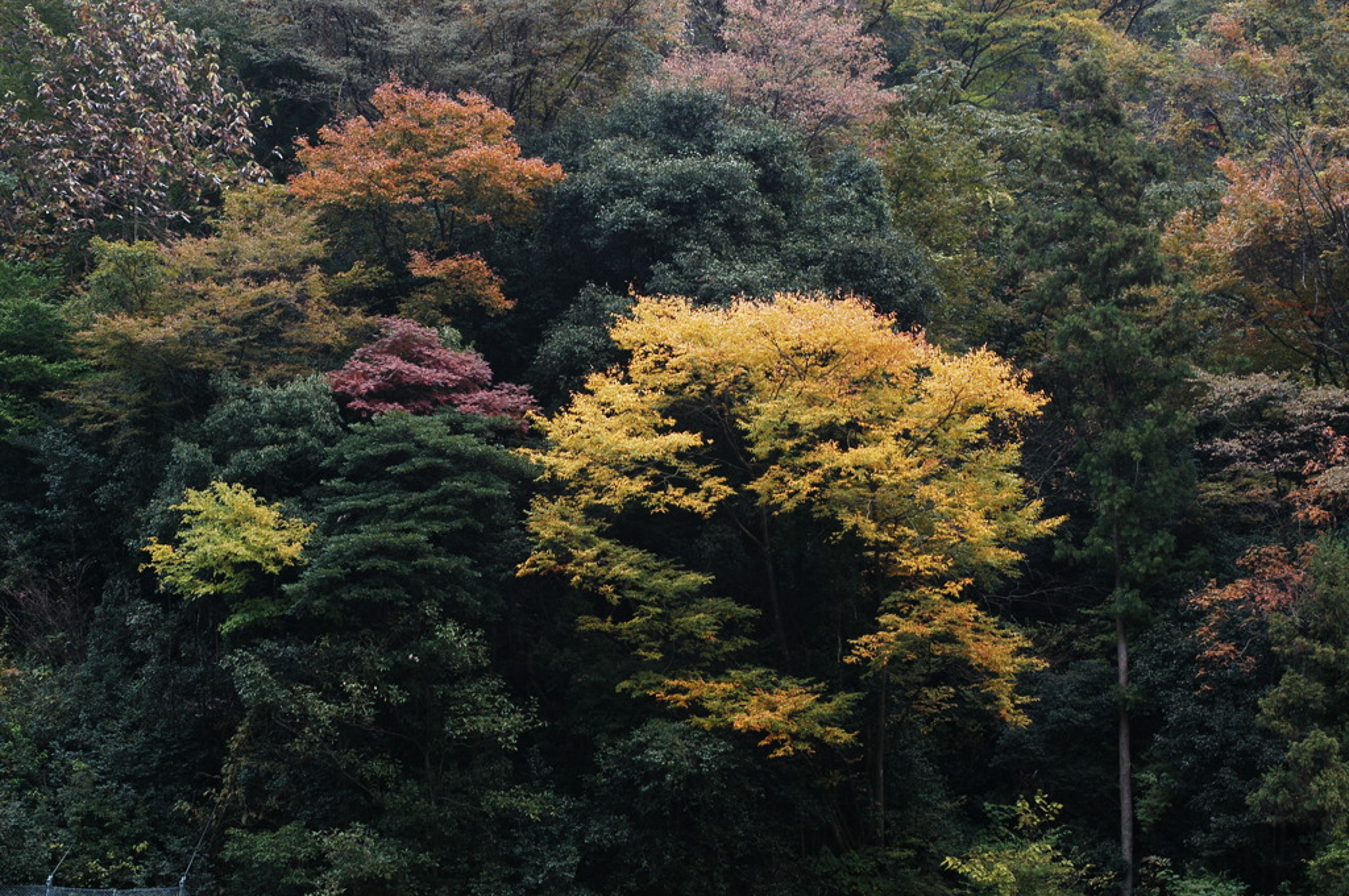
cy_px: 448
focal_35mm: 87
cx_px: 674
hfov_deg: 23.4
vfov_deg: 15.7
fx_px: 3256
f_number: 10
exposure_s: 1/40
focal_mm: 58
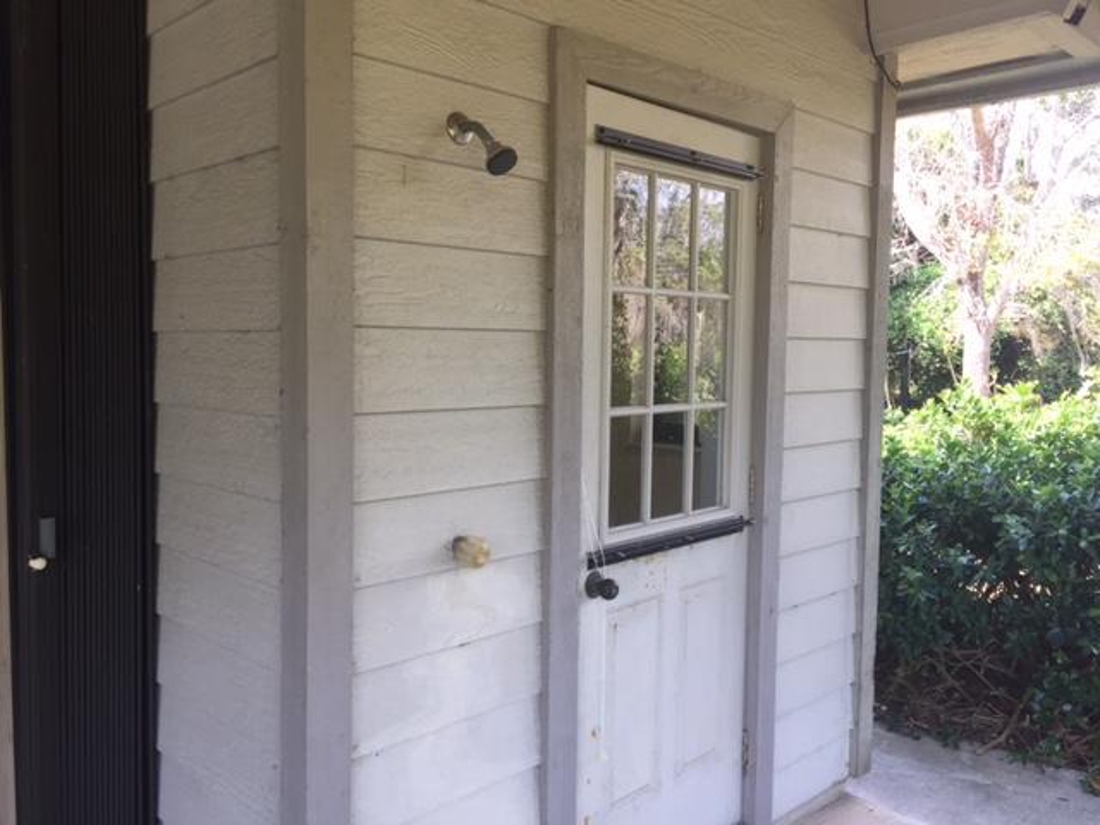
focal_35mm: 29
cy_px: 412
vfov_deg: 48.2
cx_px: 550
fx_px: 922
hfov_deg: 61.7
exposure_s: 1/120
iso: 40
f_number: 2.2
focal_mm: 4.15
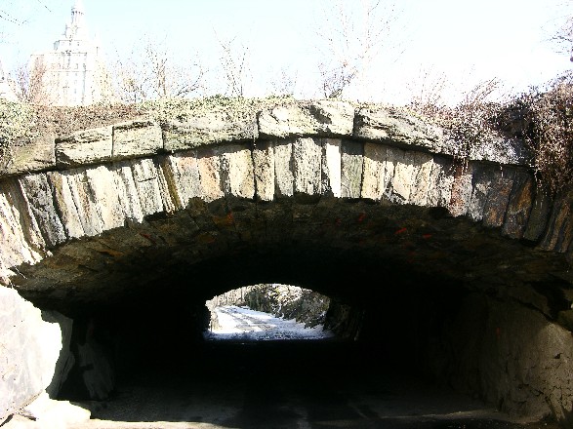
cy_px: 214
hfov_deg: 52.6
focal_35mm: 35
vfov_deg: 40.7
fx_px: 579
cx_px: 286
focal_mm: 8.9
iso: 50
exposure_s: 1/50.7
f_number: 5
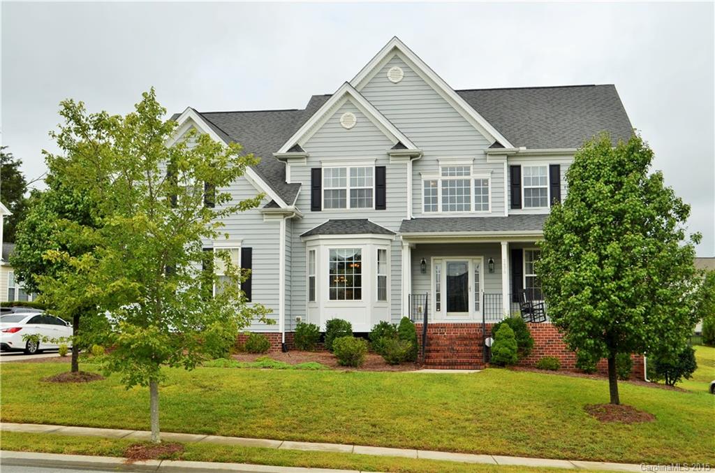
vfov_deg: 30.7
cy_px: 236
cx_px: 358
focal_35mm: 44
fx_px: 862
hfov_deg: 45.1
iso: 100
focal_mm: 29
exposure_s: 1/250
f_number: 8
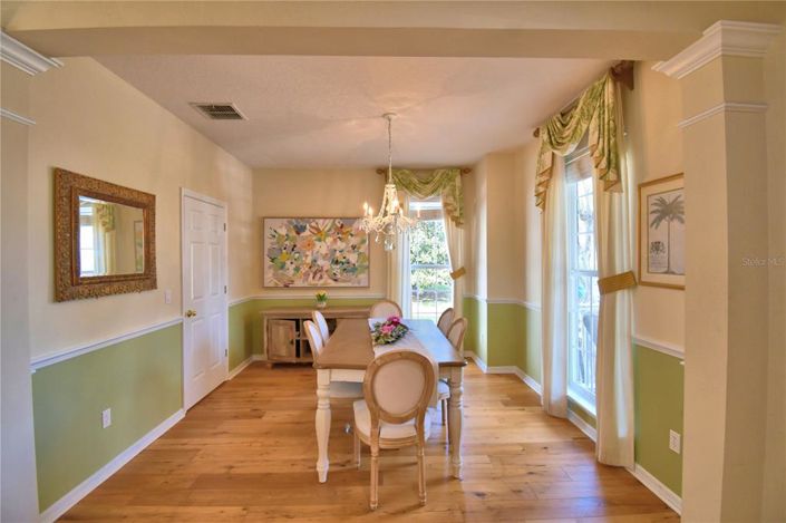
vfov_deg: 77.2
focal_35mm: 15
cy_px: 262
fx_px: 327
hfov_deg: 100.4
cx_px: 393
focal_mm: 10
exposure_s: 1/125
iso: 400
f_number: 4.5
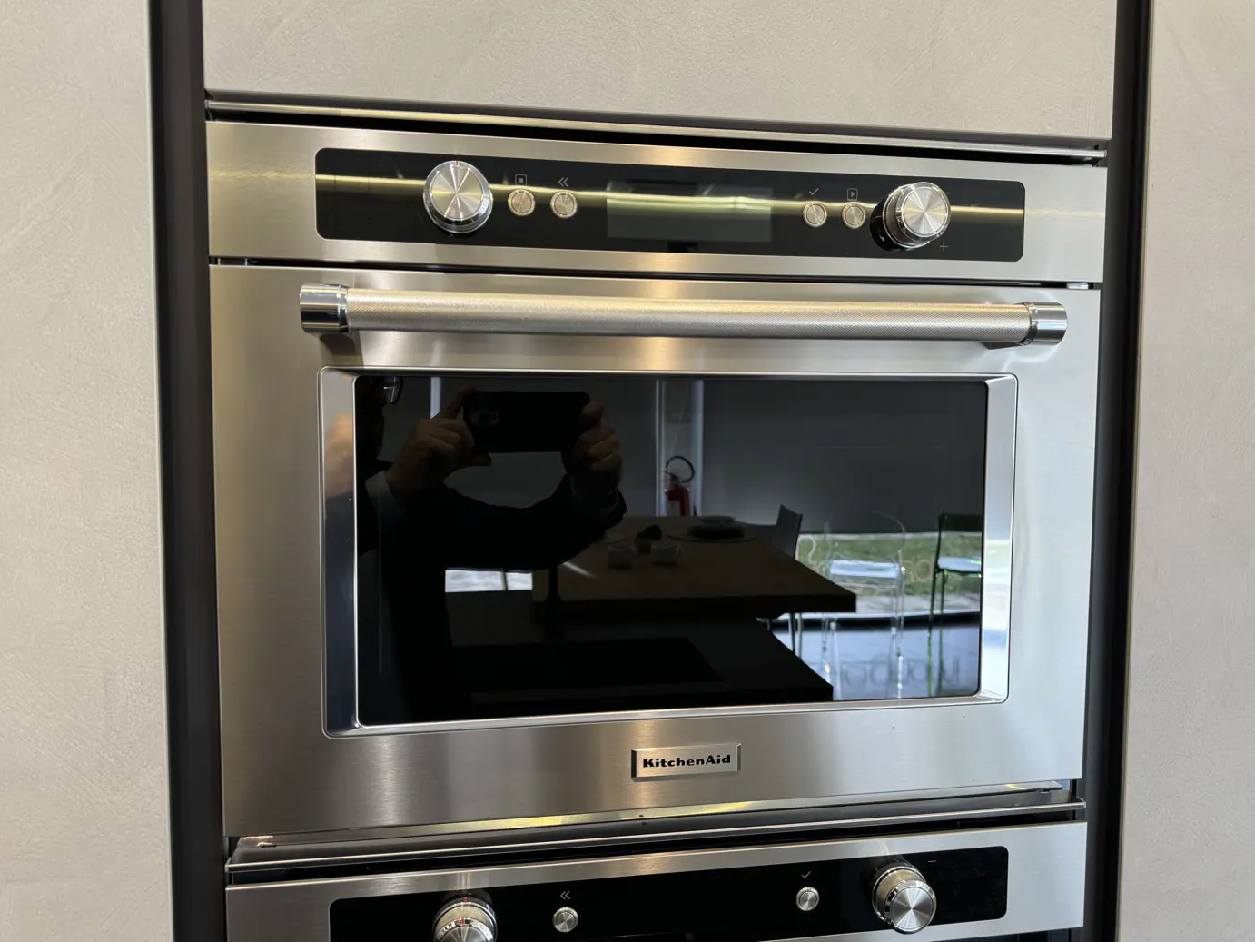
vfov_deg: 54.9
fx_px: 907
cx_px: 643
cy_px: 455
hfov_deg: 69.4
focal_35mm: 25
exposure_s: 1/100
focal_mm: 6.86
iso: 100
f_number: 1.78
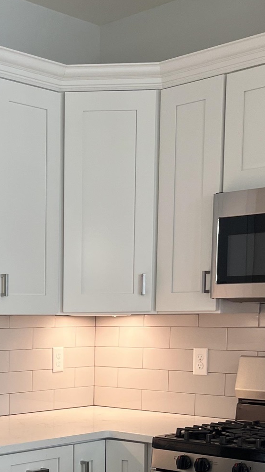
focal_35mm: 66
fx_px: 825
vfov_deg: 30.6
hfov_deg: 17.7
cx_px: -13
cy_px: 416
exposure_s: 1/120
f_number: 1.6
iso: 80
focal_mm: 5.1
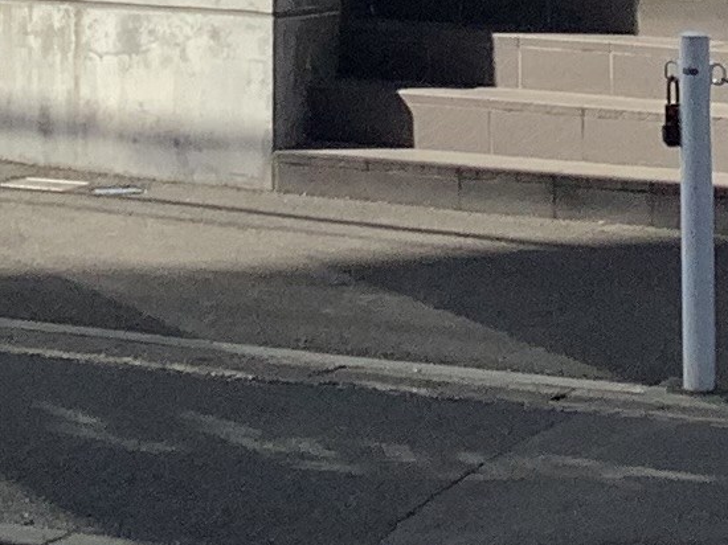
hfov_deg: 10.6
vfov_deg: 7.3
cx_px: -32
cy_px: -991
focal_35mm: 184
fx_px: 3868
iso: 25
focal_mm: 3.3
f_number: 2.4
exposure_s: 1/1335
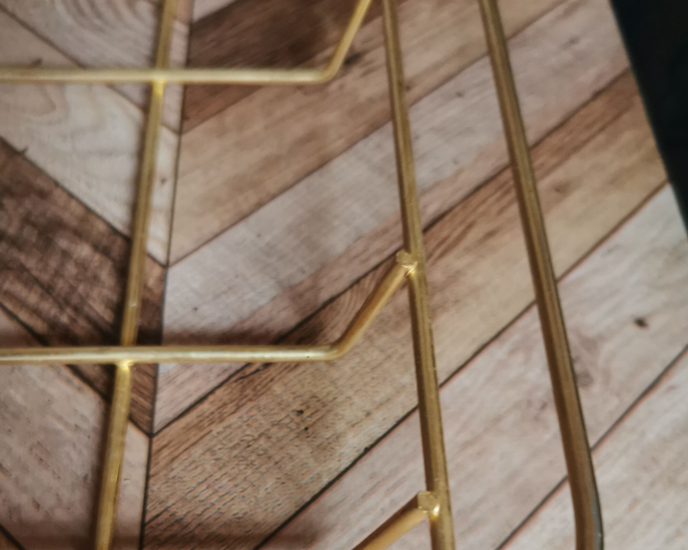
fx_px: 733
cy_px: 414
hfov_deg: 50.3
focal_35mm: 36
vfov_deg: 40.0
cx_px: 339
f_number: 1.8
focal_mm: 5.58
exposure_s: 1/33.3
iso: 400
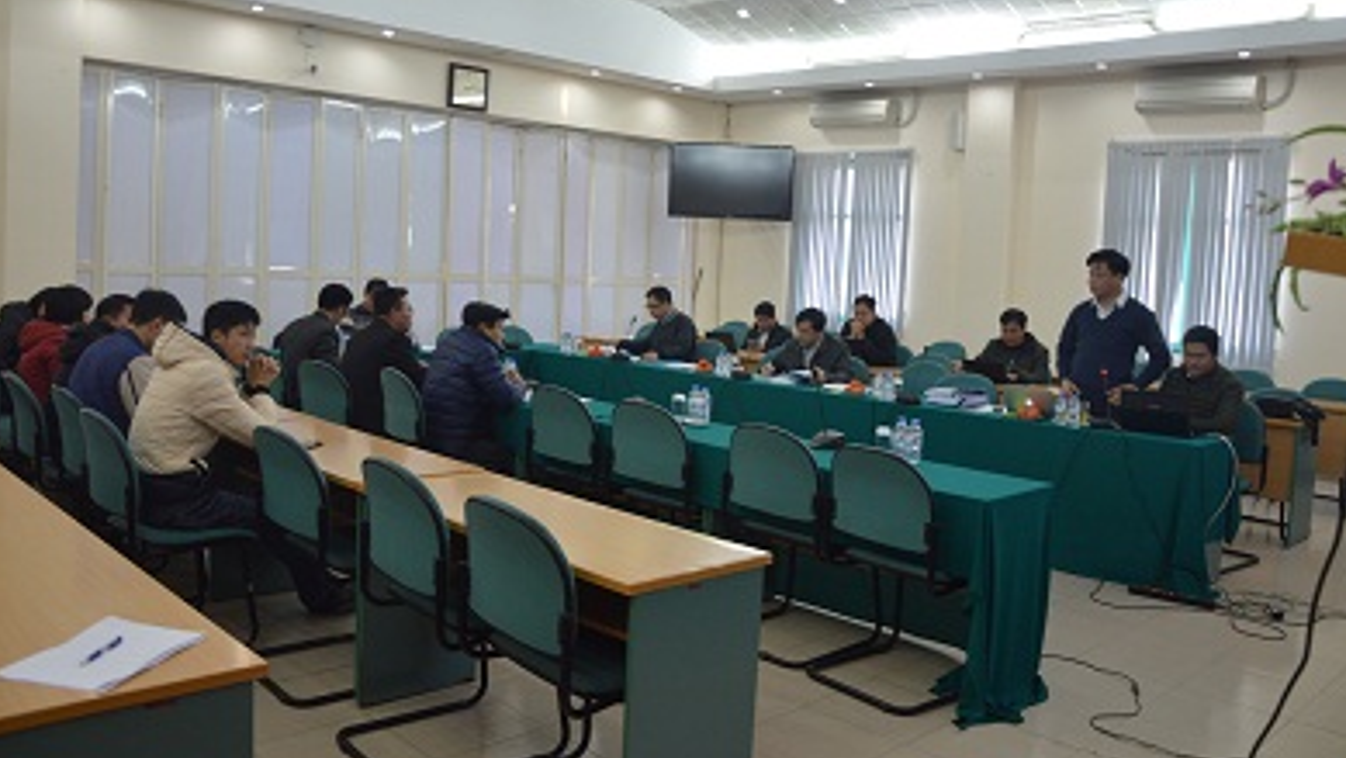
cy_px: 331
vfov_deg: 40.1
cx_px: 685
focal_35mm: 29
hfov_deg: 66.1
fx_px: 1035
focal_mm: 18
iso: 200
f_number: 3.5
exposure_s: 1/20
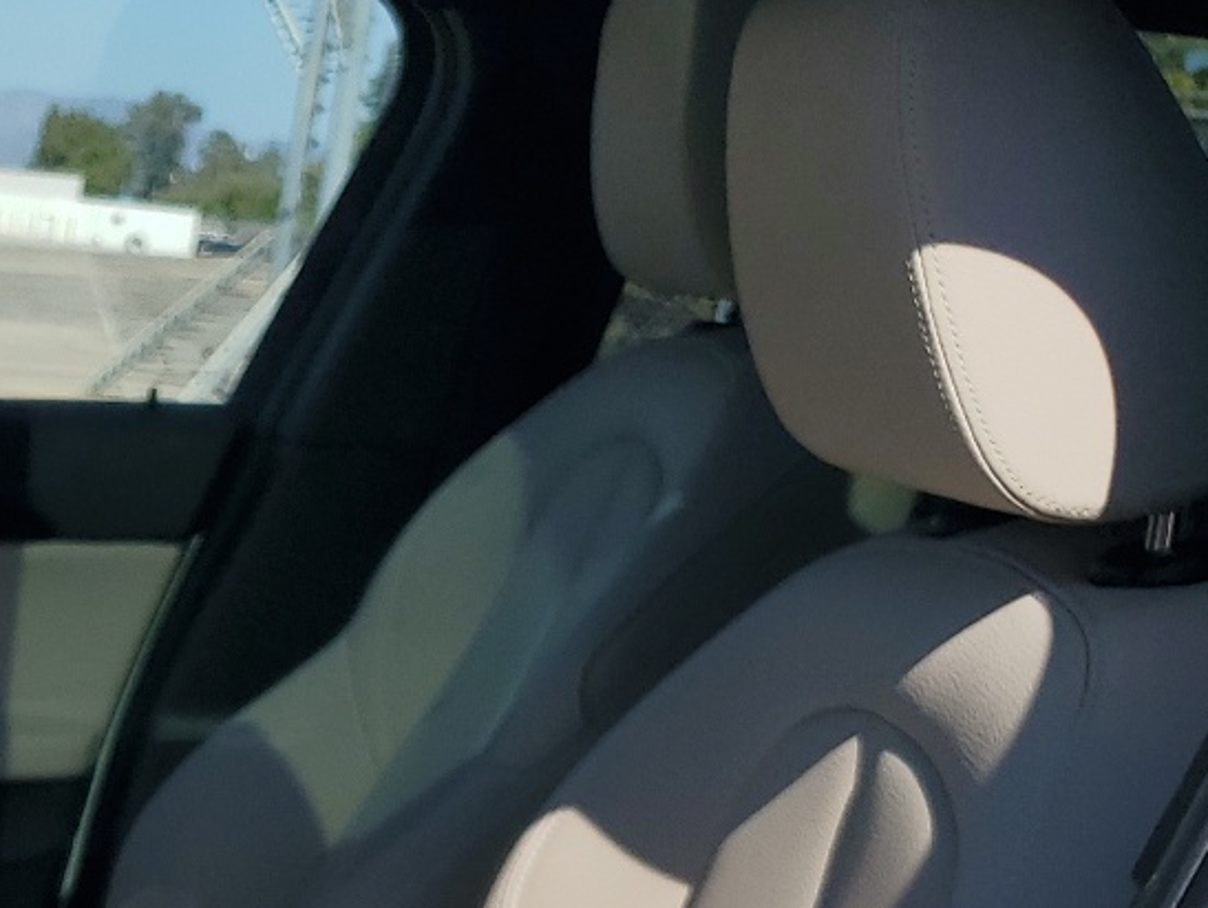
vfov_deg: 18.1
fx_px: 2654
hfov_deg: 22.7
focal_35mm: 76
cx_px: -391
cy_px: 1191
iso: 50
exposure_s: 1/5000
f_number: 1.5
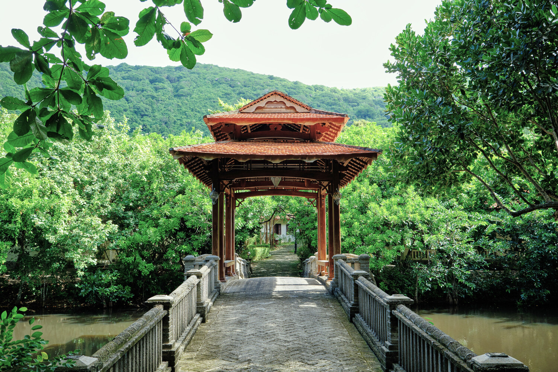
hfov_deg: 54.4
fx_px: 543
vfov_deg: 37.9
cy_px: 186
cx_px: 279
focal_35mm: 35
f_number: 5
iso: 125
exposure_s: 1/125
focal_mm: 23.5
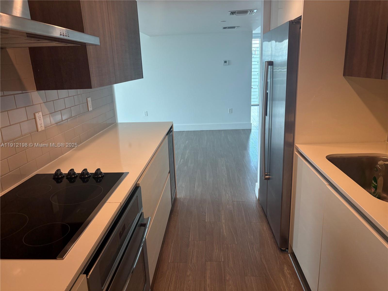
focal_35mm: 26
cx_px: 194
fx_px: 291
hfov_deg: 67.3
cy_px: 146
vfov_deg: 53.1
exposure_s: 1/188
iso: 125
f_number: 1.6
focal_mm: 5.96
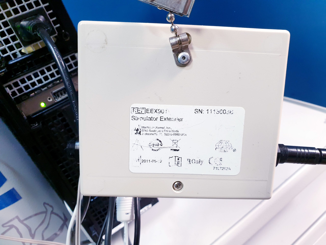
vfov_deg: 53.1
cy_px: 122
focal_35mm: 26
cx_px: 163
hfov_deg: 67.3
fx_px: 245
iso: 320
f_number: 2.4
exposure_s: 1/33
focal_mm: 4.3
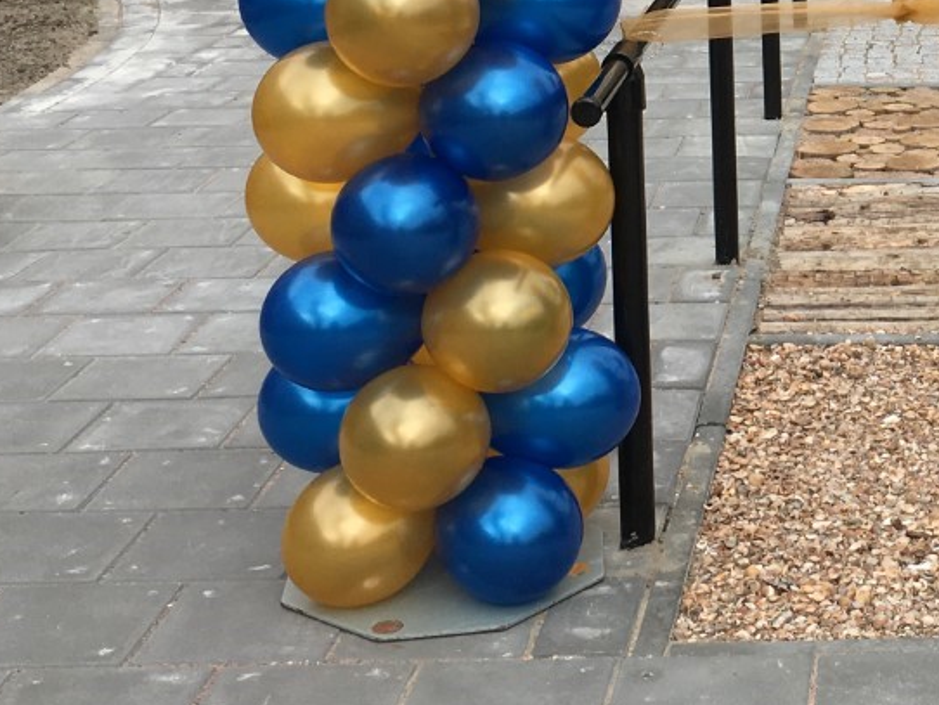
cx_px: 1001
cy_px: -43
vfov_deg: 18.5
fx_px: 2090
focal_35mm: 77
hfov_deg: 23.9
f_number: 2.2
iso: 25
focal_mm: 4.15
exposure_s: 1/651
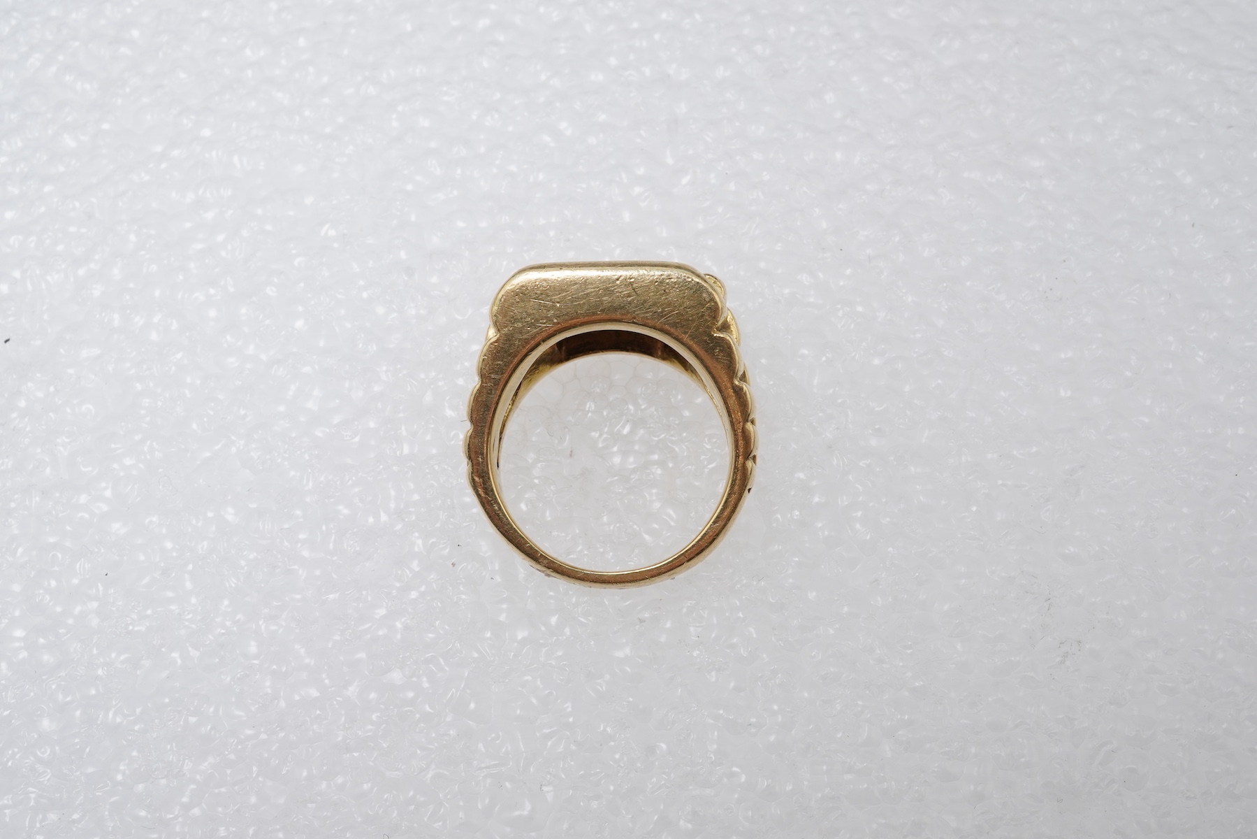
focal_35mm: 45
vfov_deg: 29.9
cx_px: 628
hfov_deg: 43.6
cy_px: 420
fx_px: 1571
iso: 500
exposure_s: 1/125
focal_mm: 30
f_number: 22
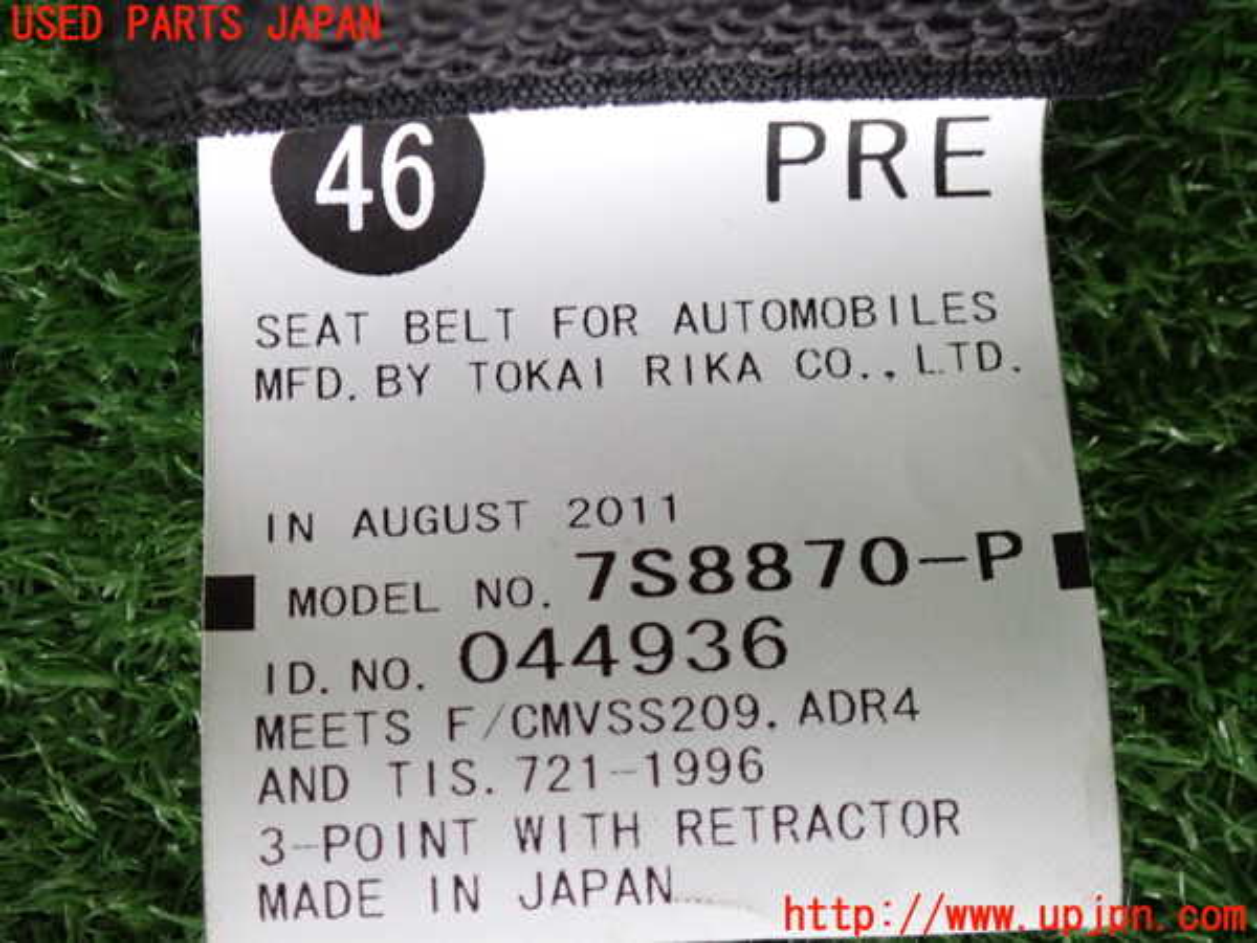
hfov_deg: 19.6
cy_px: 472
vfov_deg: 14.8
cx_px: 628
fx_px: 3631
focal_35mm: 100
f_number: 4.9
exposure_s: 1/100
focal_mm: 18
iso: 640
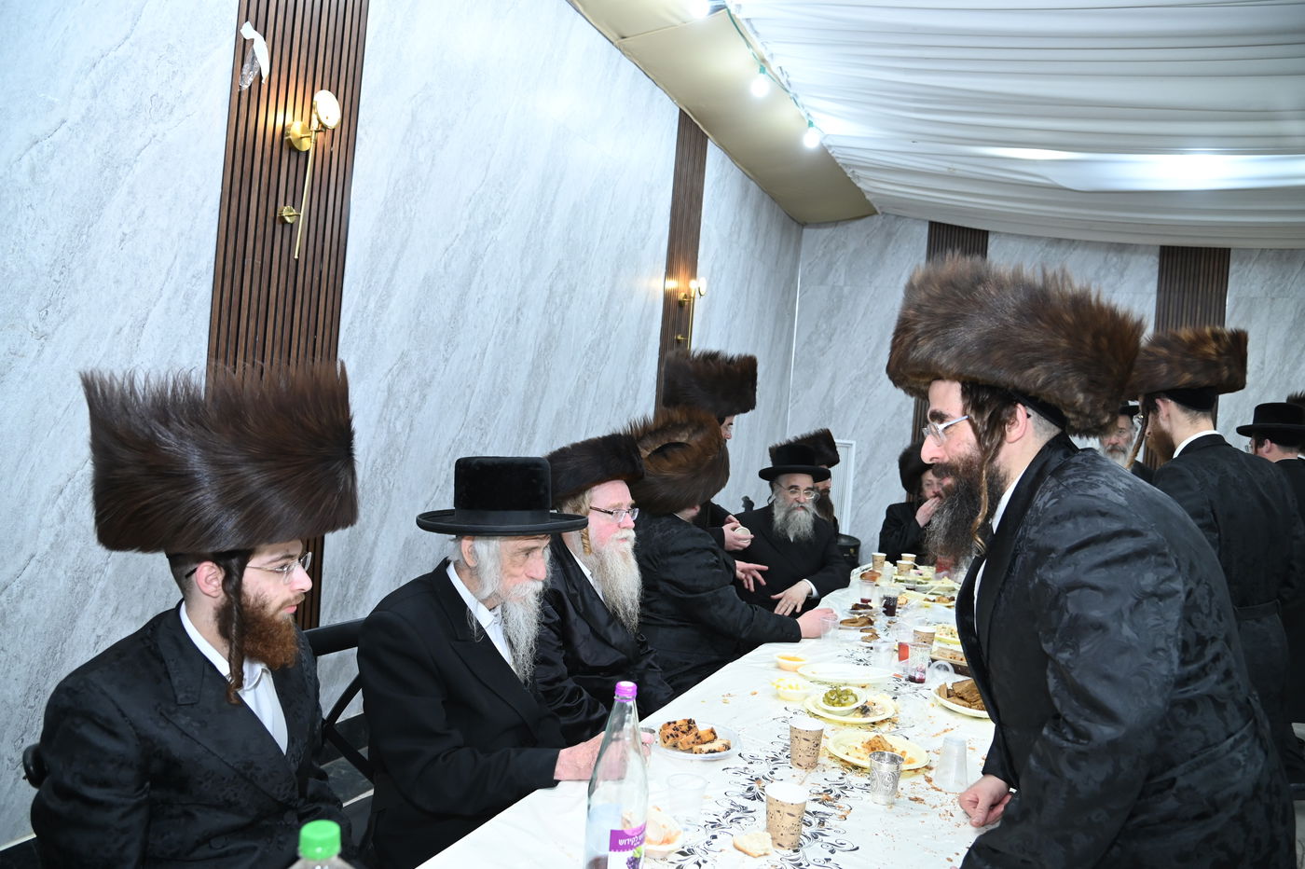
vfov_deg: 53.1
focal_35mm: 24
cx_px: 652
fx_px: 870
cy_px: 434
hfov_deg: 73.8
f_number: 4.5
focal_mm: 24
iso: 2000
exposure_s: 1/125
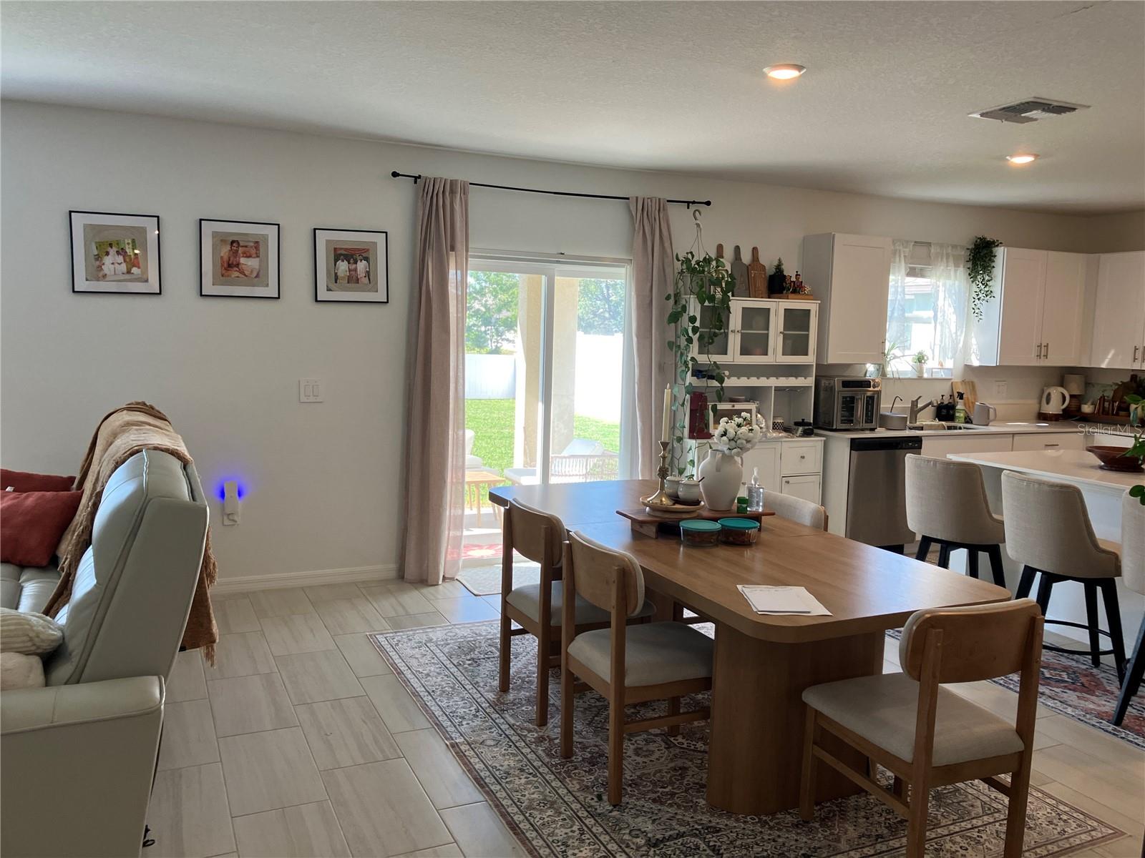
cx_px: 572
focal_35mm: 28
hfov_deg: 63.4
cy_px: 429
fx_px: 926
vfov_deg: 49.7
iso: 64
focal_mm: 3.99
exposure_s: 1/120
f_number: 1.8
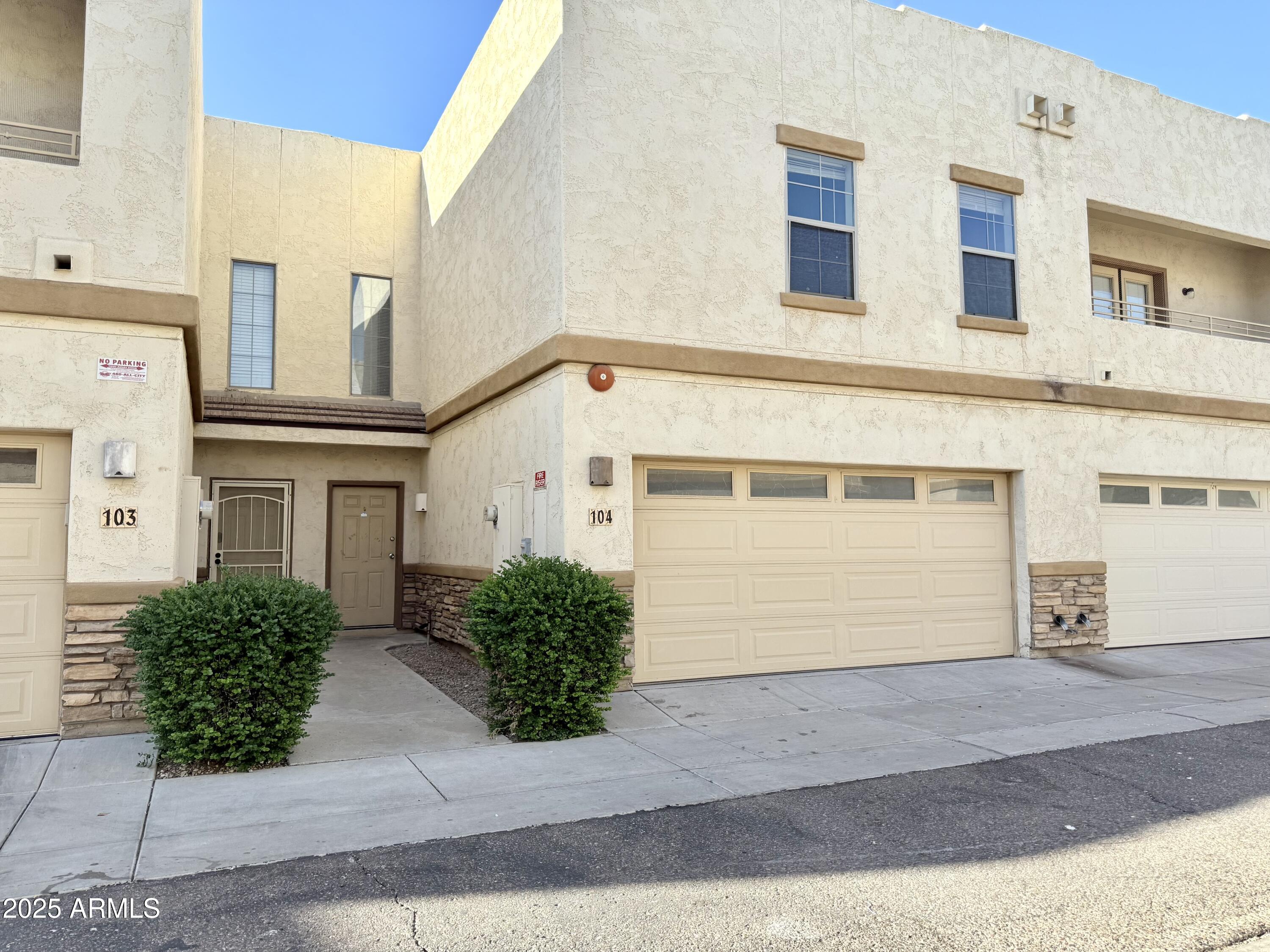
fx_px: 881
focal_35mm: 24
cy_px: 476
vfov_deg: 56.8
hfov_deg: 71.6
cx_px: 635
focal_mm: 6.76
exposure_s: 1/2000
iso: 100
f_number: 1.78
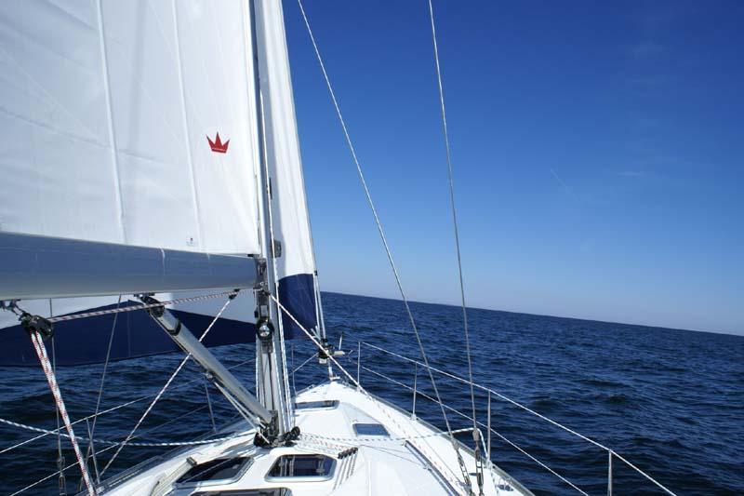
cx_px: 372
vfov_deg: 47.9
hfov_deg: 67.4
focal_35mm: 27
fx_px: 558
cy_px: 248
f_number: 10
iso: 100
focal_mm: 18
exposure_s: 1/320
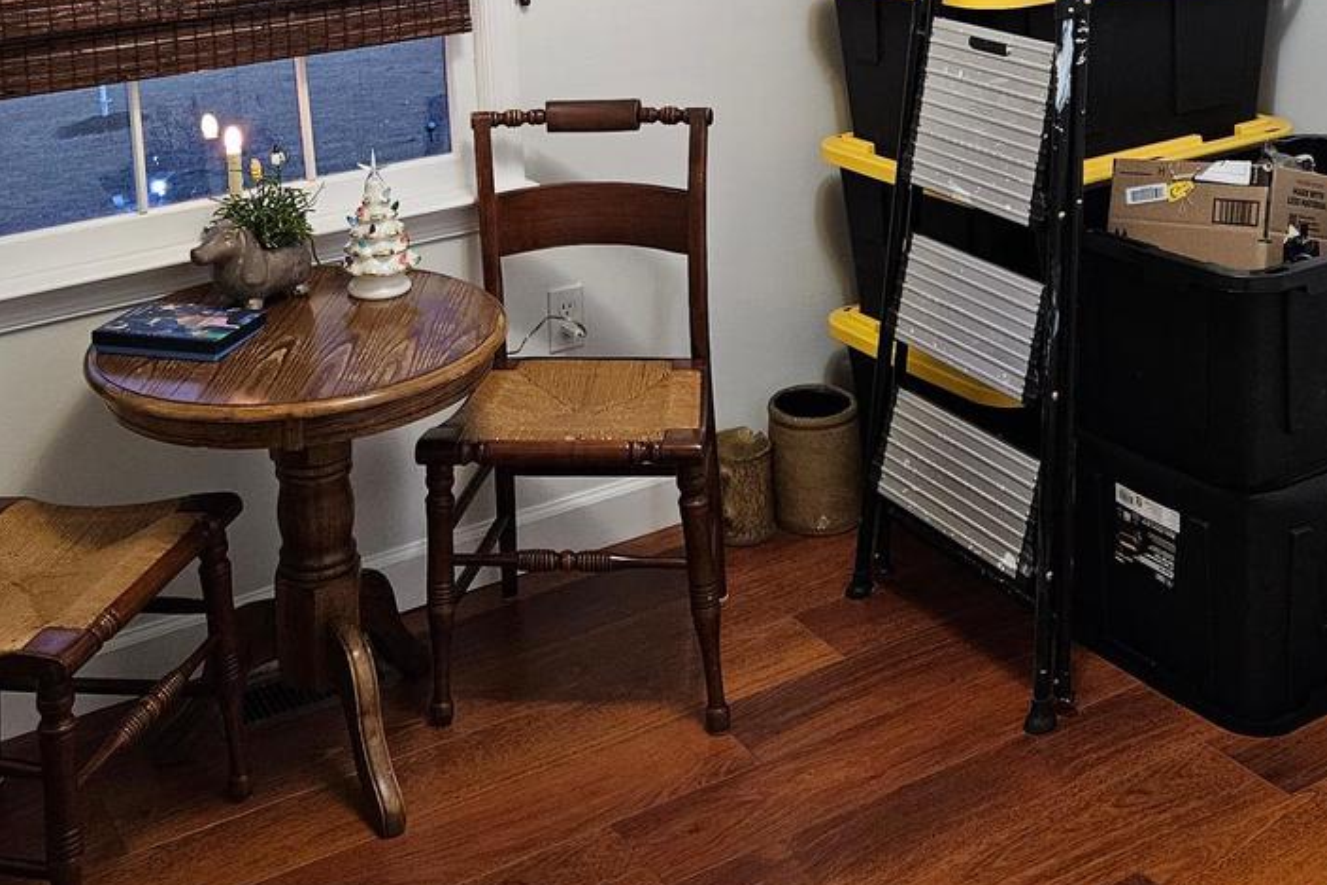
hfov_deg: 40.3
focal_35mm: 49
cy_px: -62
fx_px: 1806
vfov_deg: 25.7
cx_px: 630
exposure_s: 1/120
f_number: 1.8
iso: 400
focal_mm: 5.4
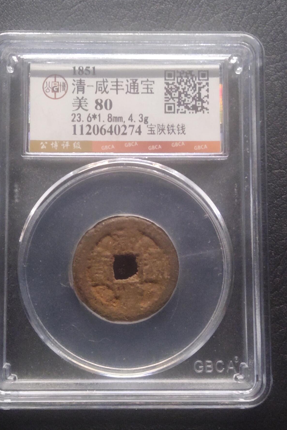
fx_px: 634
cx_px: 125
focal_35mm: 53
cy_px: 215
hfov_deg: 25.5
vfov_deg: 37.5
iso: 640
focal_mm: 3.42
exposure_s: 1/50
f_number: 2.2
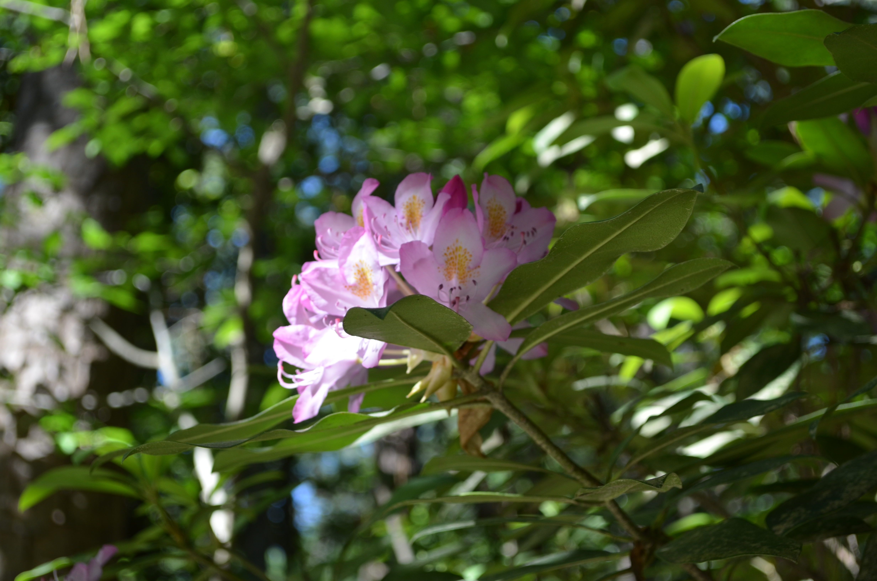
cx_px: 438
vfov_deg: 20.5
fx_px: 1605
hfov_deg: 30.6
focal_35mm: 66
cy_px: 290
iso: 200
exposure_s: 1/160
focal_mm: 44
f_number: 6.3
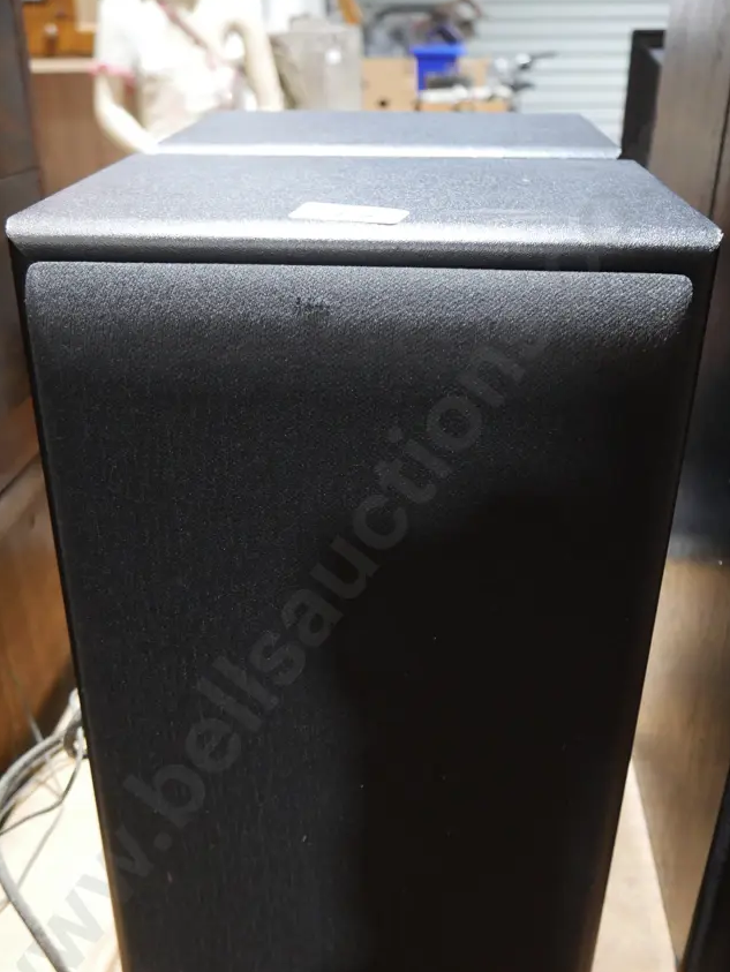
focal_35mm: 34
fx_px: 955
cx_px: 350
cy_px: 560
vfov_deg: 53.7
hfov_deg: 41.8
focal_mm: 14
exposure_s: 1/60
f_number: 3.5
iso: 1250
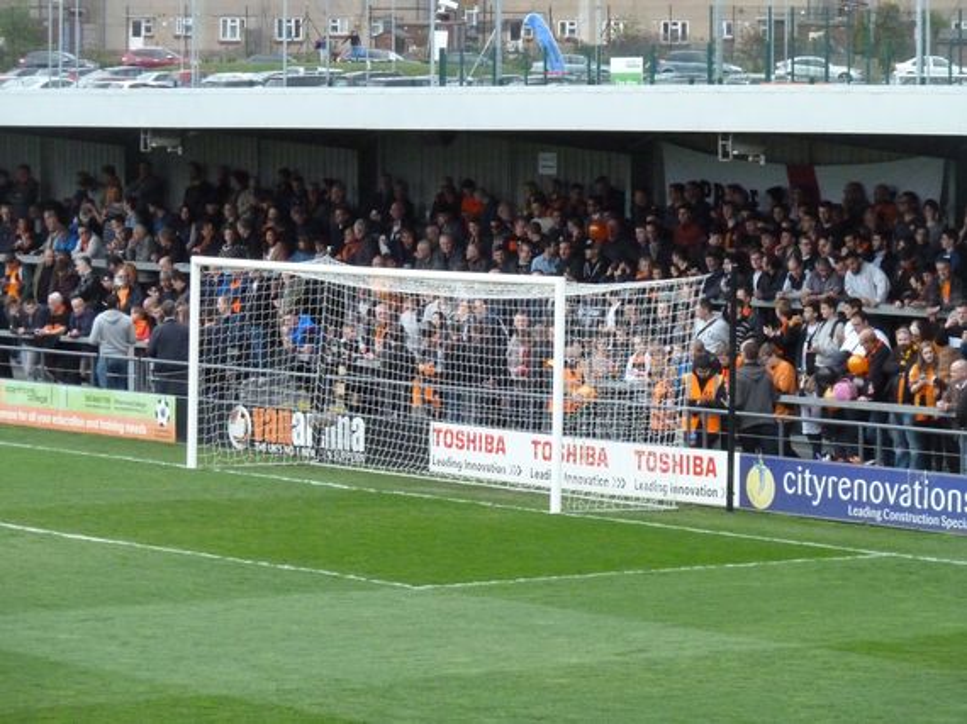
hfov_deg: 11.7
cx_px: 484
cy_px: 362
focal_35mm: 169
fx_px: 4719
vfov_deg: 8.8
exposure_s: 1/500
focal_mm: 27.8
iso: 800
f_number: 5.6
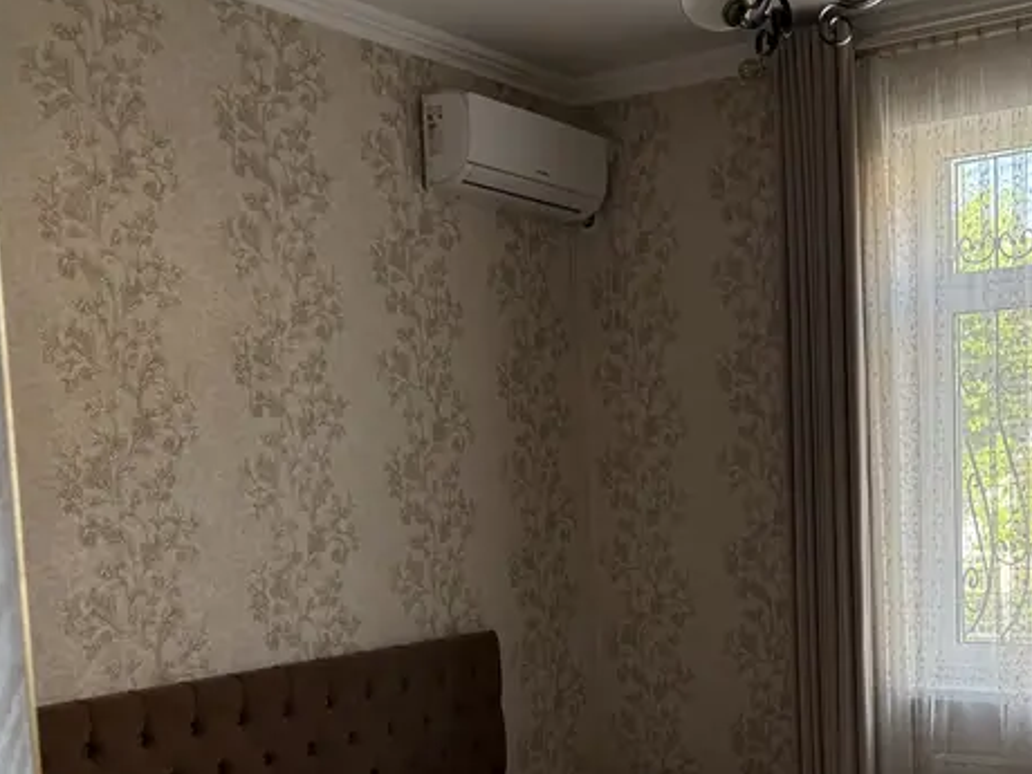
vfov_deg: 30.4
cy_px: 582
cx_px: 770
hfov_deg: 39.4
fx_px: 1401
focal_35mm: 47
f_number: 1.78
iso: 200
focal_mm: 6.76
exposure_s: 1/105
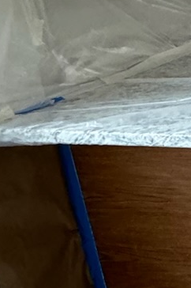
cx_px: 557
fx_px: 654
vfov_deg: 24.3
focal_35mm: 82
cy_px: 45
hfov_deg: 11.2
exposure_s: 1/120
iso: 250
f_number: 2.2
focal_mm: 2.22
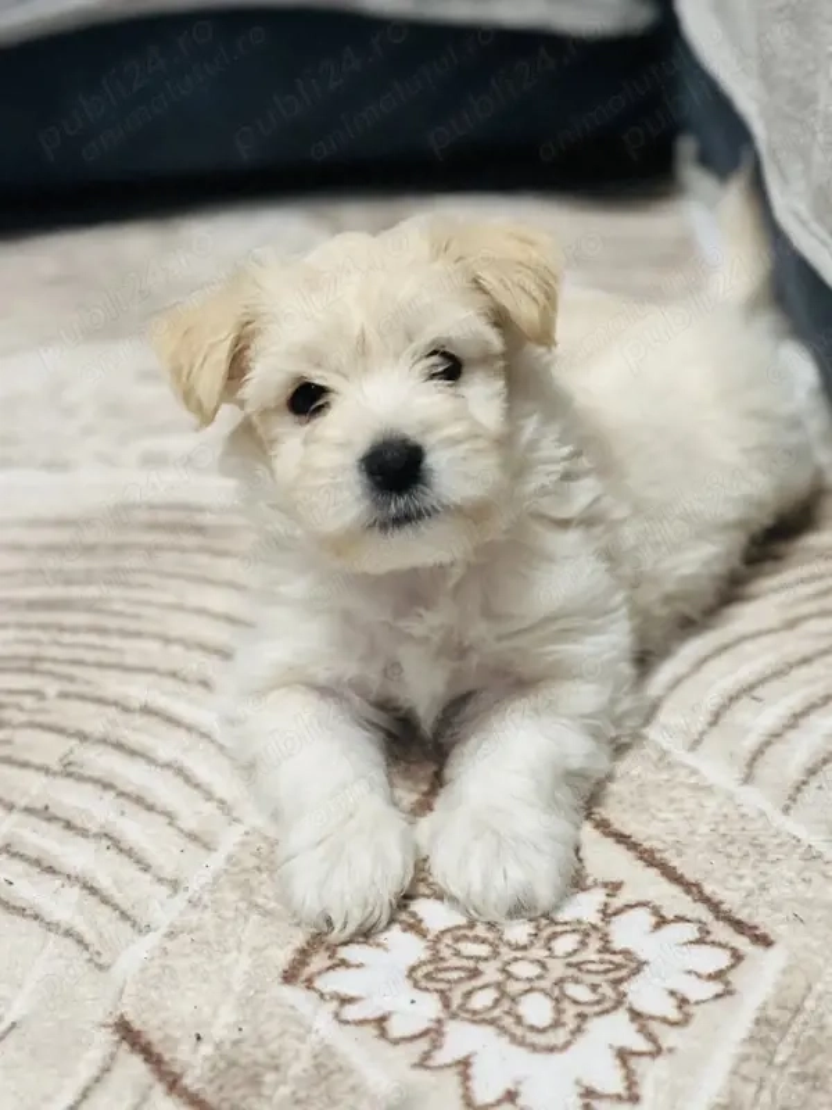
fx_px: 2468
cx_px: 416
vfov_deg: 25.3
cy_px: 555
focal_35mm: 77
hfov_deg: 19.1
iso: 320
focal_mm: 9
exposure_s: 1/25
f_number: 2.8
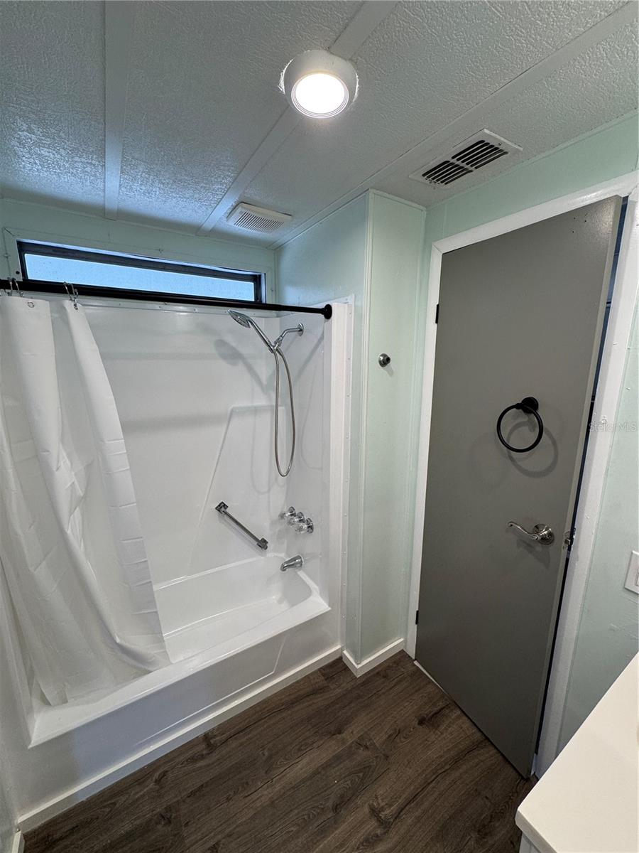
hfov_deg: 85.7
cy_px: 426
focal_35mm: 14
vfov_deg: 102.1
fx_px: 345
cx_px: 320
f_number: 2.2
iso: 160
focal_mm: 2.22
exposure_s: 1/120
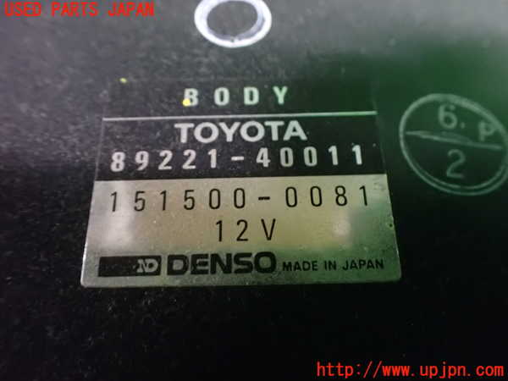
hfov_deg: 60.0
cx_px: 254
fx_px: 440
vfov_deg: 46.8
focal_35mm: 30
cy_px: 190
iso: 1600
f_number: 2.3
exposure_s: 1/20
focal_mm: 5.4
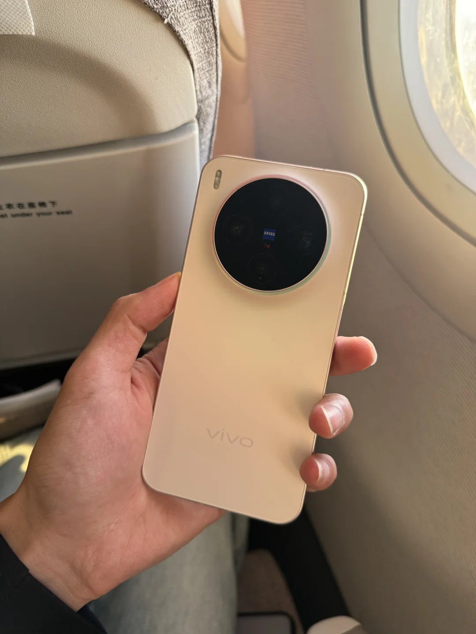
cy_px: 317
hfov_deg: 56.8
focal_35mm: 24
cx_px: 238
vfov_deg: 71.6
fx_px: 440
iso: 200
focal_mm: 6.76
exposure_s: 1/121
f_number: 1.78
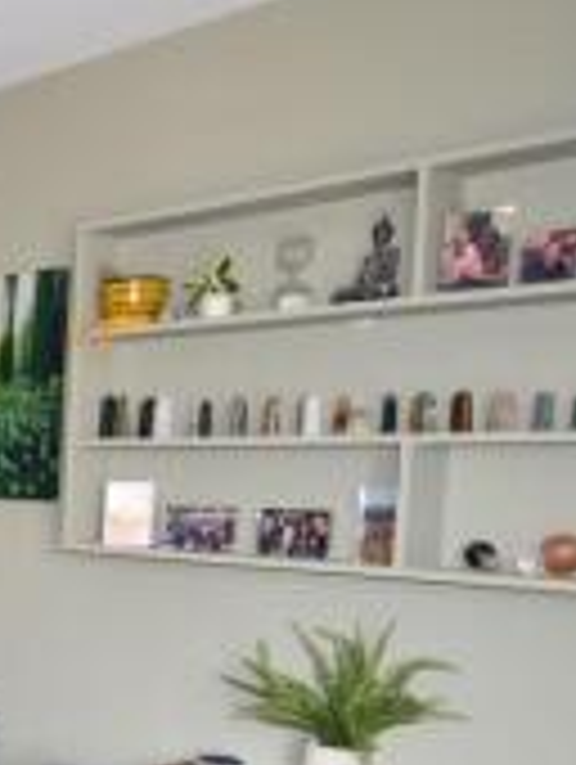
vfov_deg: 35.8
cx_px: -400
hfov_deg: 21.1
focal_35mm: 52
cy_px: 560
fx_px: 1158
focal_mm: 13
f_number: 2.8
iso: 360
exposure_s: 1/125
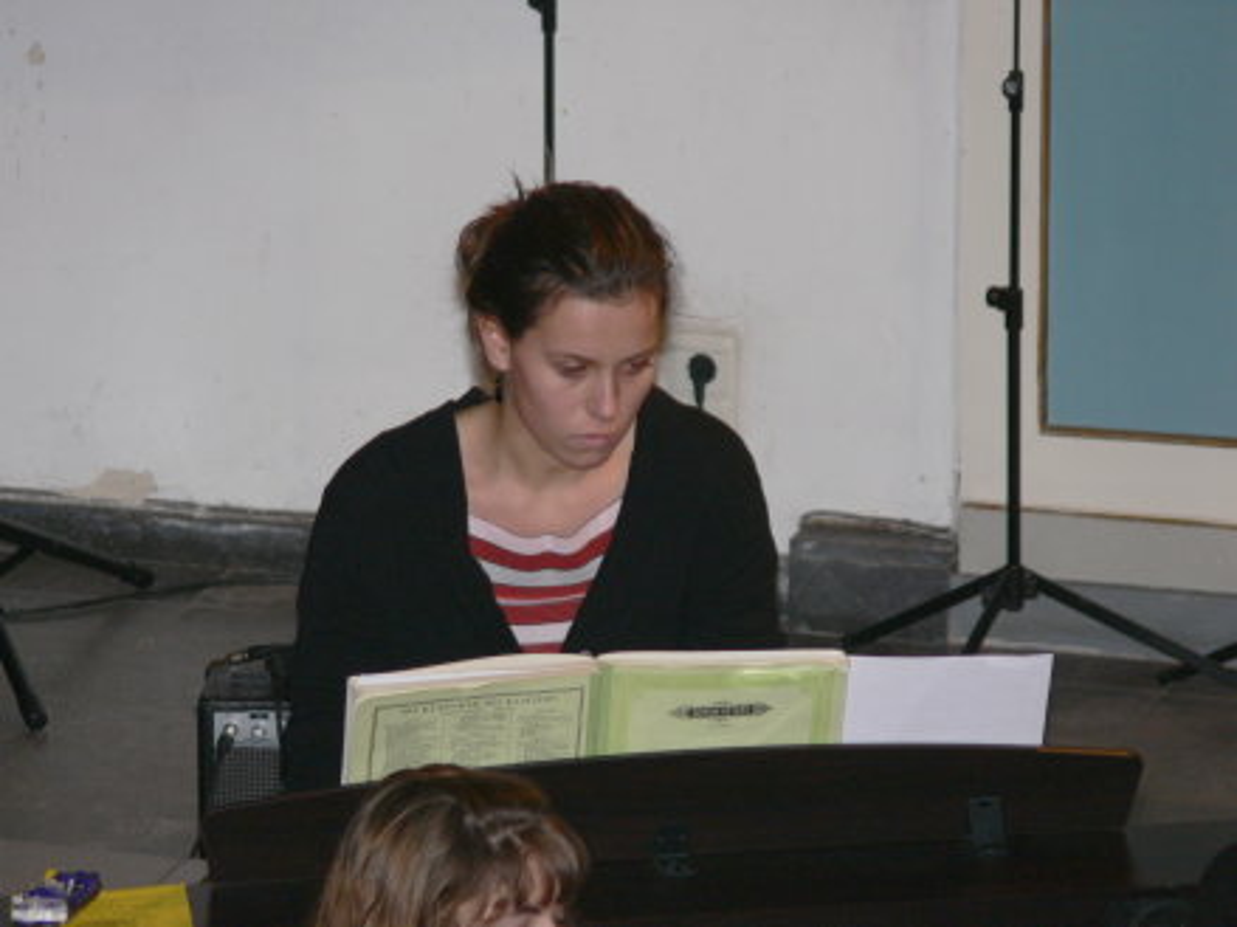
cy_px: 464
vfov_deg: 3.8
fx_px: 13826
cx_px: 618
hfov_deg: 5.1
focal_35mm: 387
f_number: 4
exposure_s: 1/30
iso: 100
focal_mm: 81.8
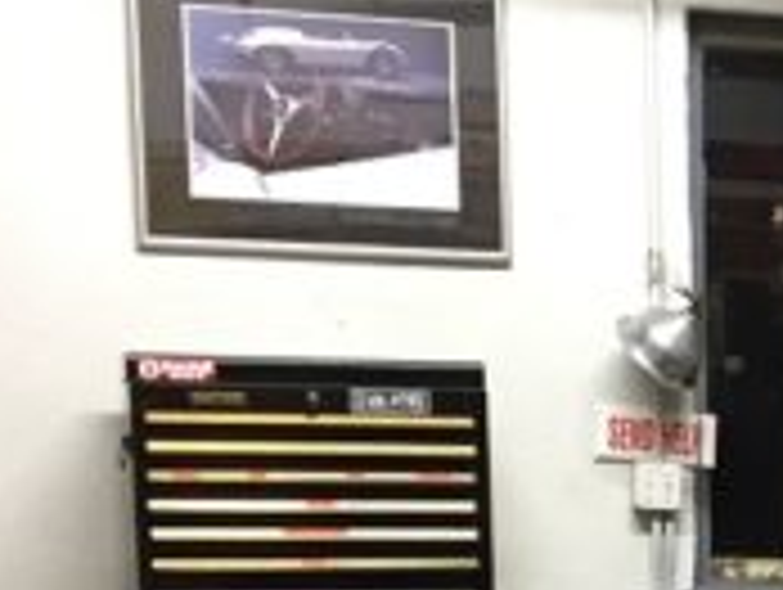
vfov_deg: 11.1
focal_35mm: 128
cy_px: 896
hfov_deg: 14.1
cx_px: 1274
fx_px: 2899
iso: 250
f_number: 2.2
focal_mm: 4.15
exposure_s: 1/30
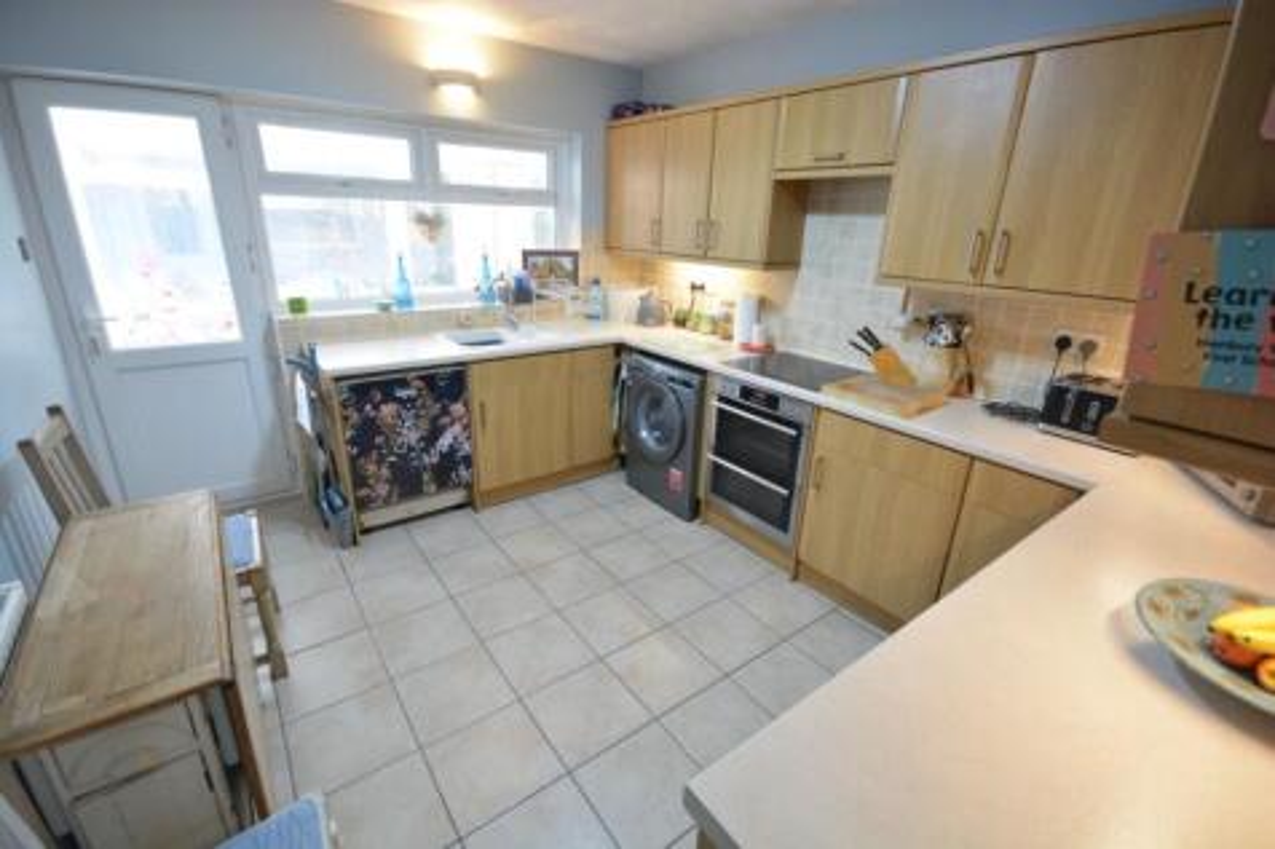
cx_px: 638
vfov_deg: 77.3
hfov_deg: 100.4
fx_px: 531
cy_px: 424
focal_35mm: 15
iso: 400
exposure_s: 1/5
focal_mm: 10
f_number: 8
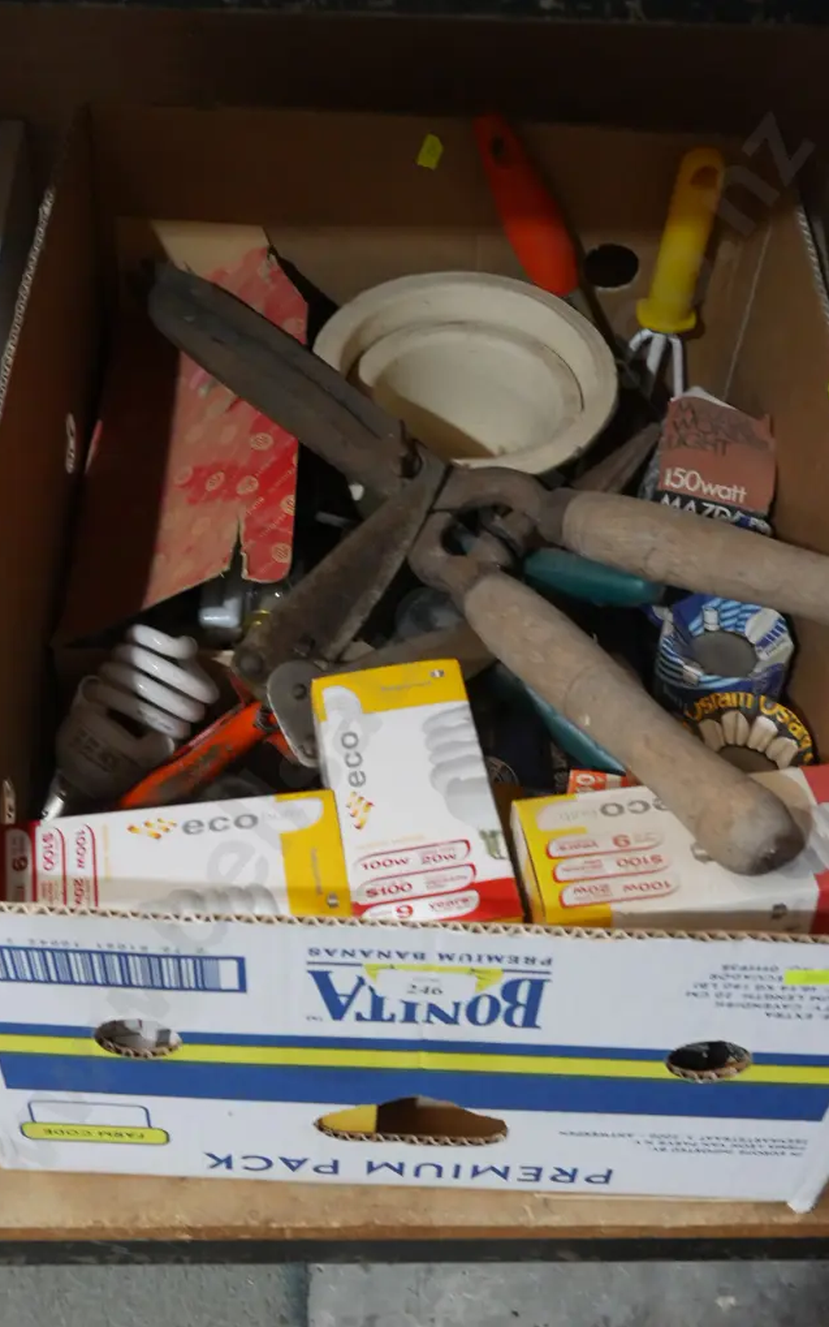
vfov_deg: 41.1
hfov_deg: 26.3
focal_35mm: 49
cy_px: 662
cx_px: 392
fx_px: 1771
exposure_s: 1/60
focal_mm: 23
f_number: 5.6
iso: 2500
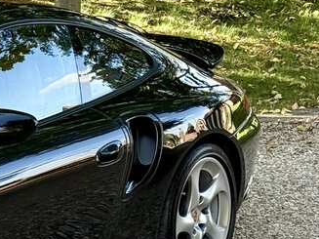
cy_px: 298
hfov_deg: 10.2
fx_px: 1732
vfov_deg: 7.8
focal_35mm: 188
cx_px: -140
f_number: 1.78
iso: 100
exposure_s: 1/437
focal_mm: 6.76
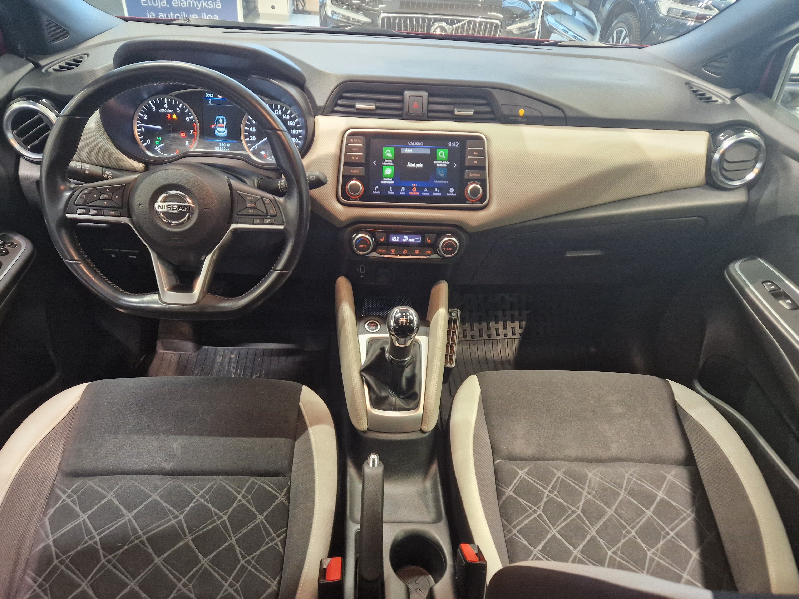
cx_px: 386
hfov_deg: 71.6
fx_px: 554
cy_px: 308
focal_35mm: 24
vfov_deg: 56.8
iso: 500
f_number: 1.8
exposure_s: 1/100
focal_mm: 5.4
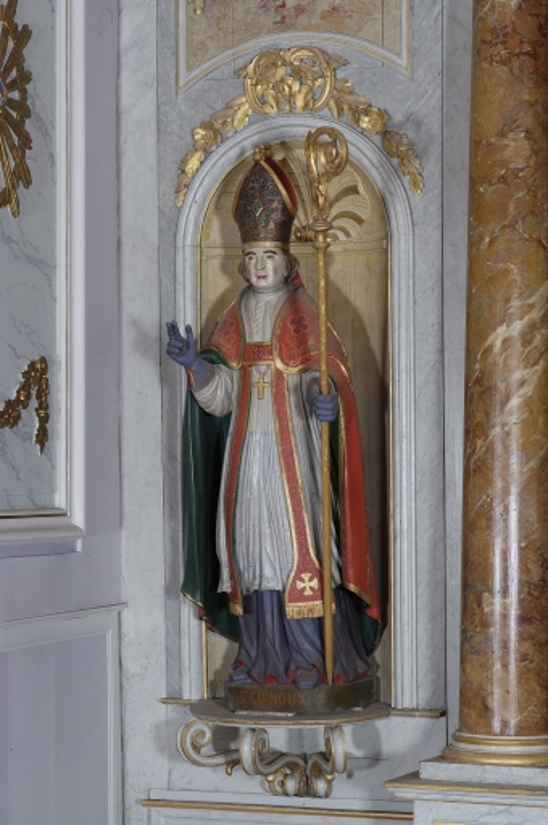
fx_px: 2129
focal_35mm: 93
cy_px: 412
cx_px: 274
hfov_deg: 14.7
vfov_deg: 21.9
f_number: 13
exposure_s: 1/40
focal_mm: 62
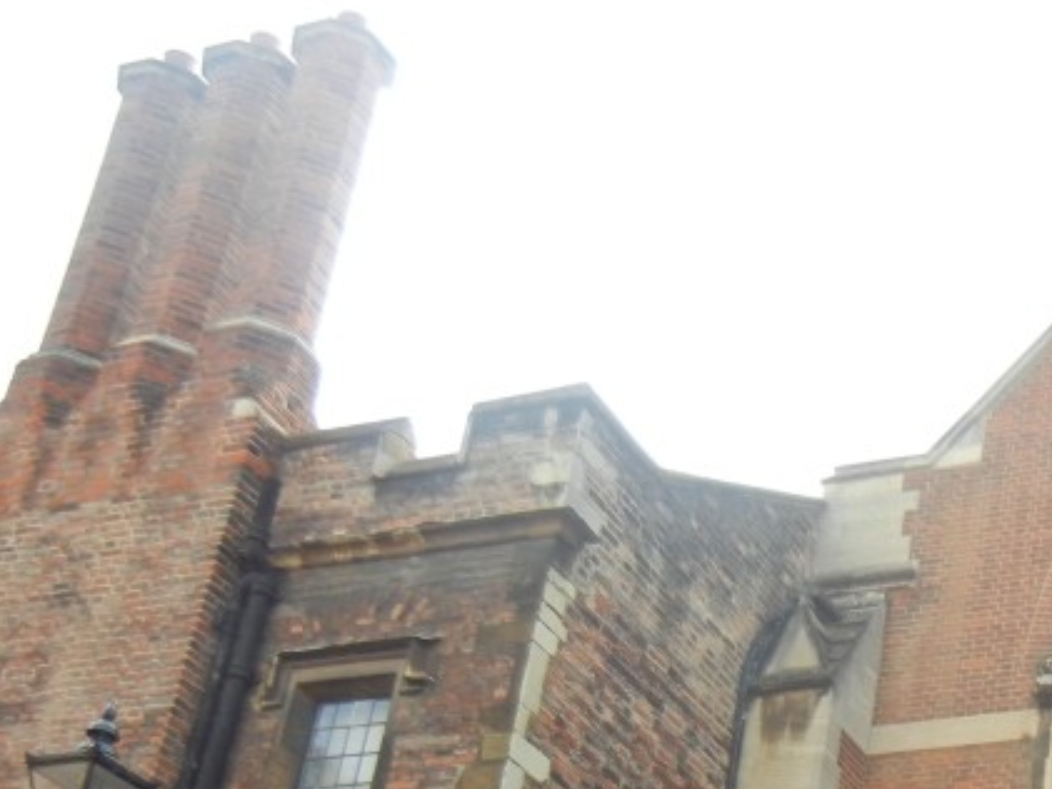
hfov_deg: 24.2
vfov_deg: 19.2
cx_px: 1264
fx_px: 2219
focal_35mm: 73
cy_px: 901
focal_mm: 5.4
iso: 160
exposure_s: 1/266
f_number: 3.5
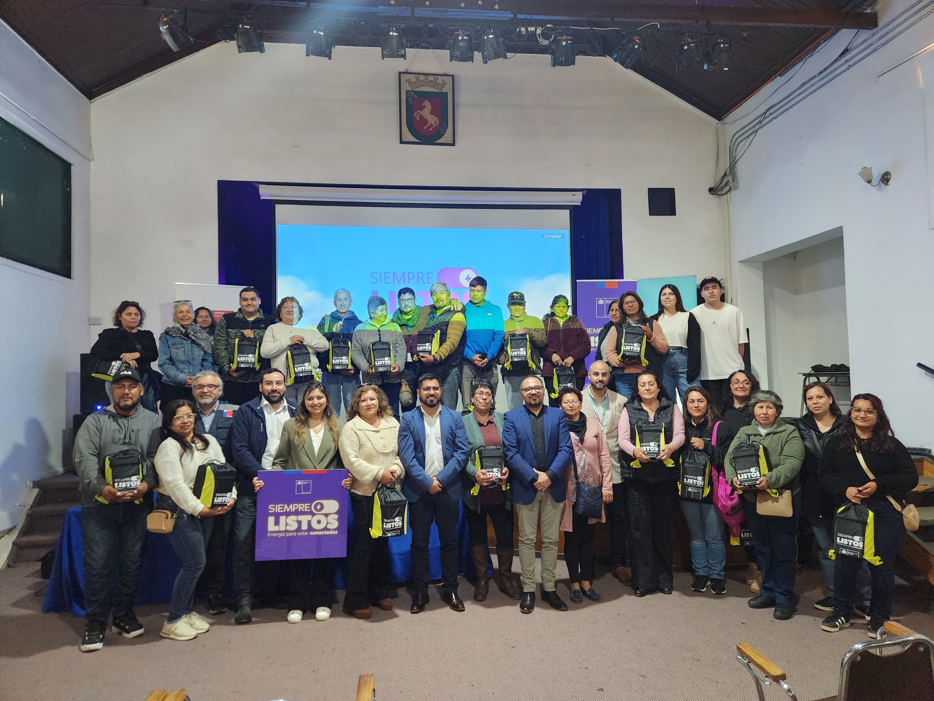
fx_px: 621
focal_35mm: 23
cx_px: 467
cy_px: 350
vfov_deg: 58.9
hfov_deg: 73.9
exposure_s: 1/100
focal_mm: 5.4
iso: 1000
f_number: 1.8
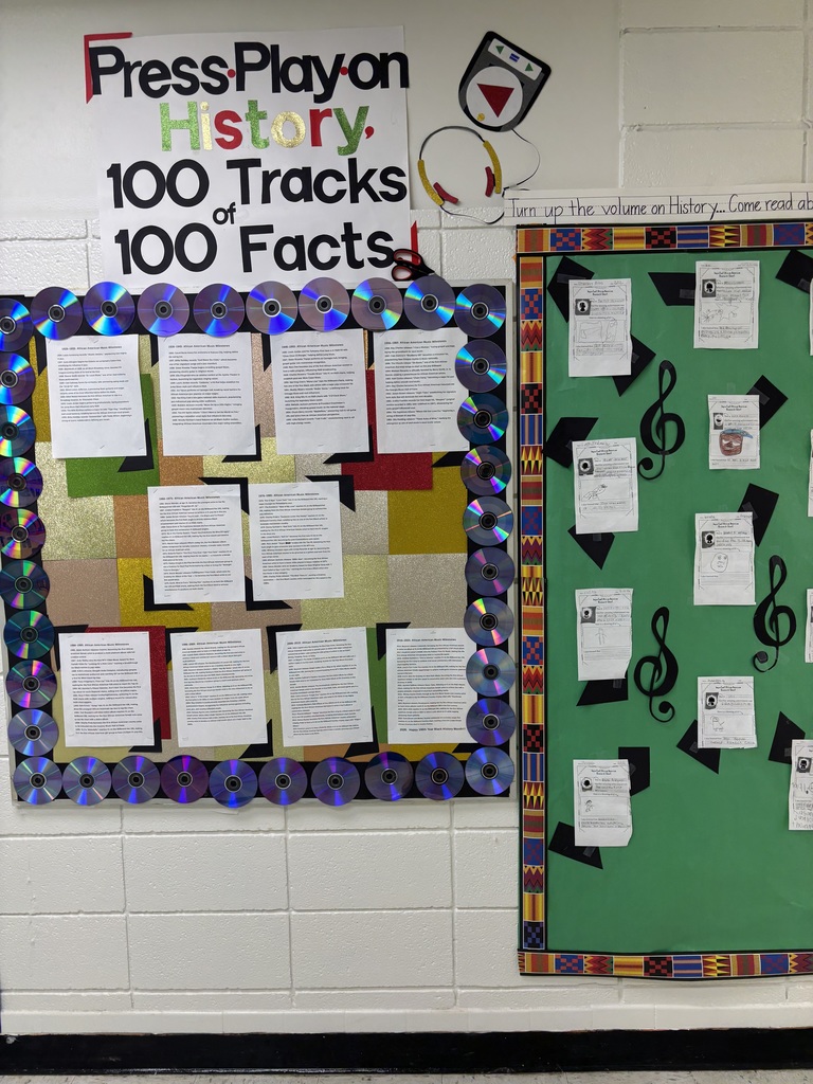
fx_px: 814
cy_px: 542
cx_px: 406
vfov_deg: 67.3
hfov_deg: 53.1
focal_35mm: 26
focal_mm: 5.96
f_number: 1.6
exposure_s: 1/120
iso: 64
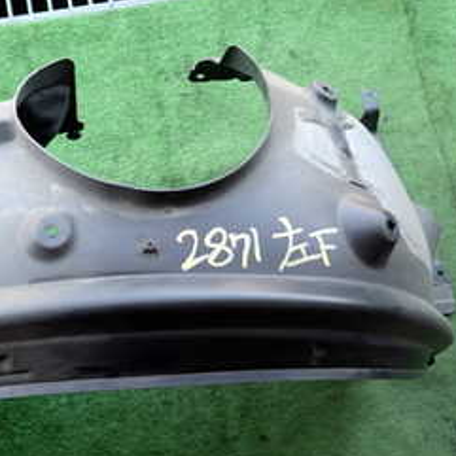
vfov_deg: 31.1
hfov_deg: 30.8
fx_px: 820
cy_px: 240
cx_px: 142
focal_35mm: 55
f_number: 2
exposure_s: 1/125
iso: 100
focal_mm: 4.5
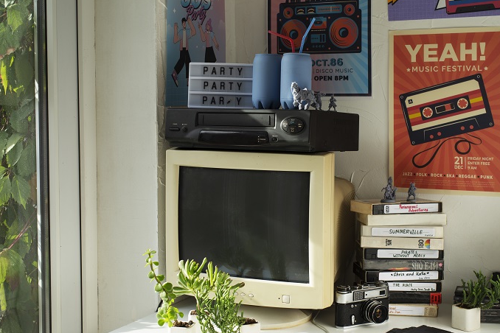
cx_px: 274
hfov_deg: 33.9
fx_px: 819
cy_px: 165
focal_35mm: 59
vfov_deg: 23.0
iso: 125
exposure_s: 1/100
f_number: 3.5
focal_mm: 50
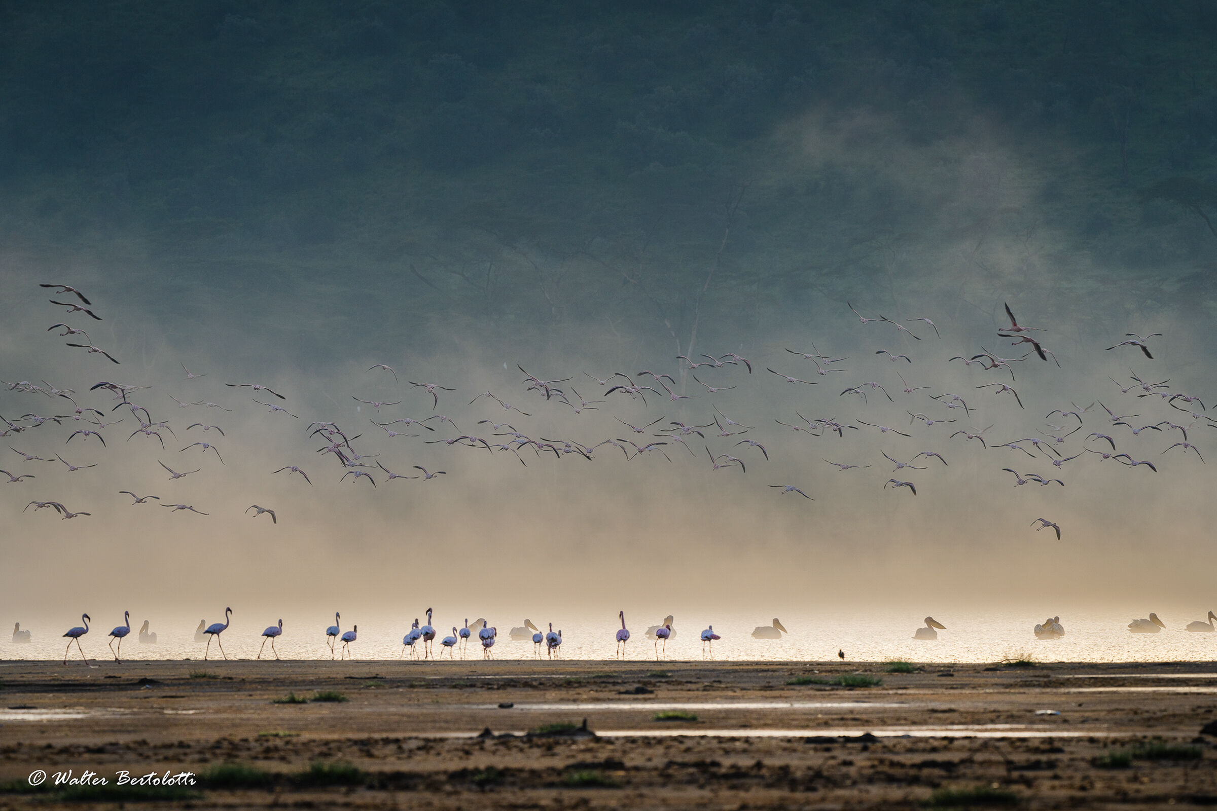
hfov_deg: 5.2
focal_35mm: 400
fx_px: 13521
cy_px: 406
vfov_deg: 3.4
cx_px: 608
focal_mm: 400
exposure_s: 1/500
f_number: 8
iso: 320
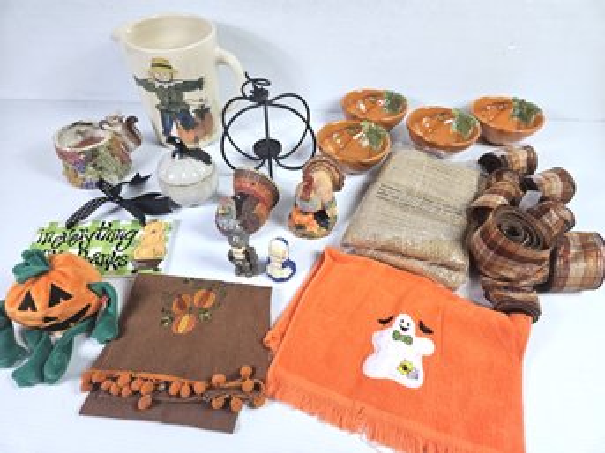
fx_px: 402
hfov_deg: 73.9
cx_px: 302
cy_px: 226
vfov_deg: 58.8
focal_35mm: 23
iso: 125
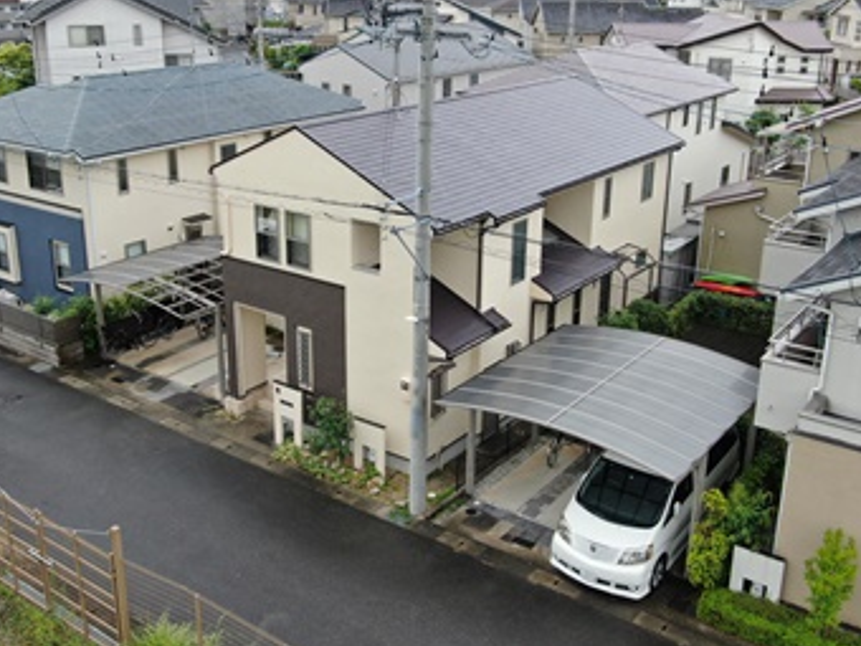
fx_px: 920
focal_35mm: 37
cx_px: 428
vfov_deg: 38.7
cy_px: 324
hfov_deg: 50.1
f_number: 3.3
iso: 100
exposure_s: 1/80
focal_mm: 6.21
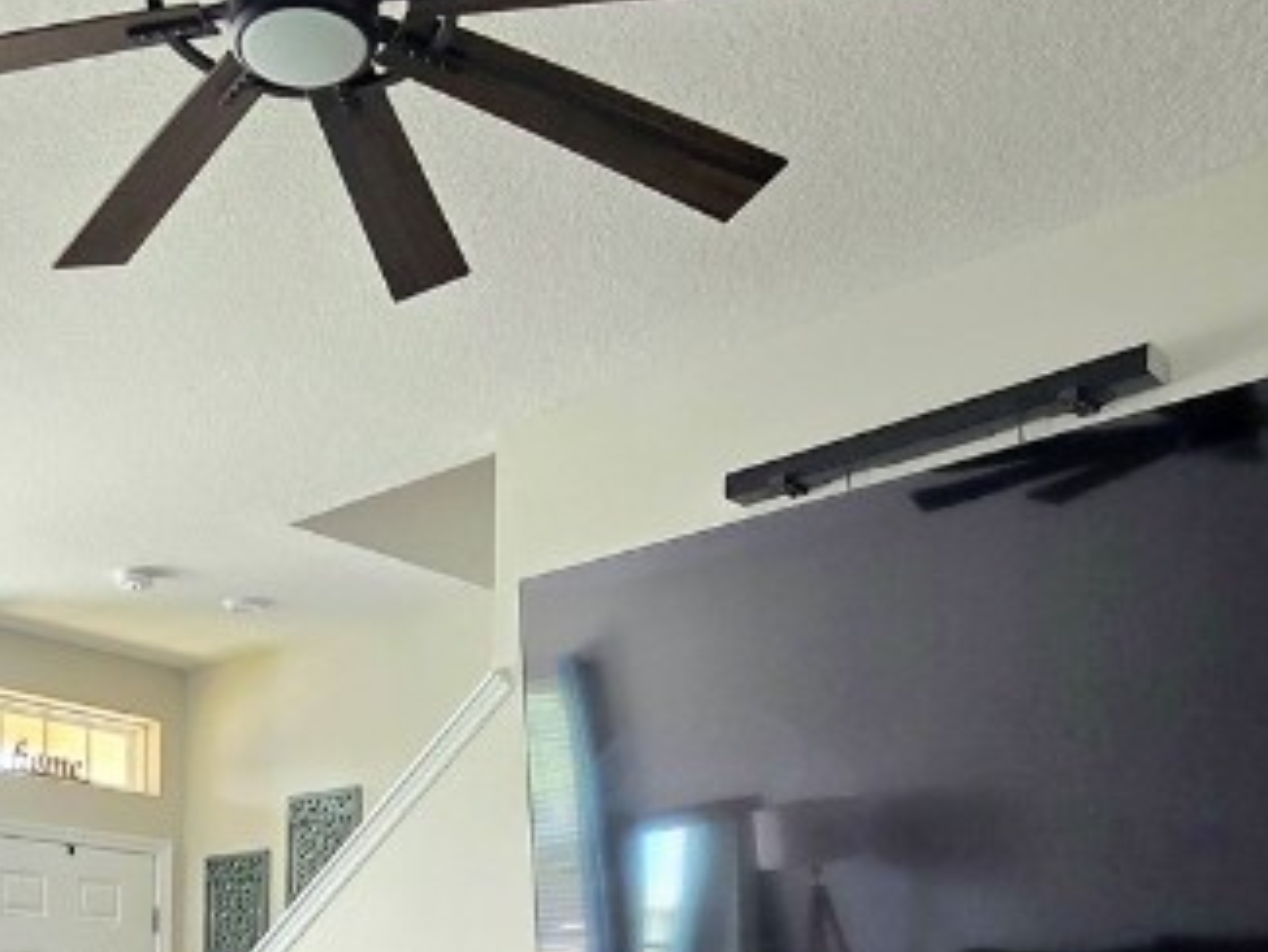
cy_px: 1135
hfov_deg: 44.7
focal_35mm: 41
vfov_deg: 30.1
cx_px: 371
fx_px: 1502
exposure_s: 1/60.2
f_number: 2.2
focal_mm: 2.2
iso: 64
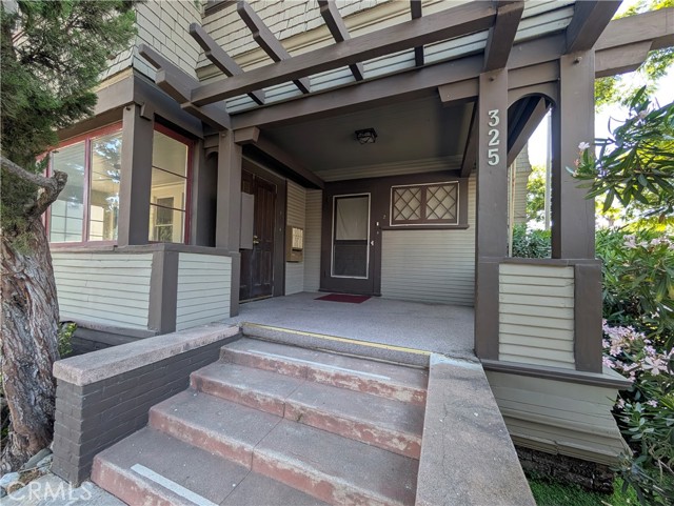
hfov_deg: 110.5
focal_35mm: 12
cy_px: 253
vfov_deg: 94.6
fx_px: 234
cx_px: 337
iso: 66
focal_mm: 2.02
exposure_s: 1/302
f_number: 1.7
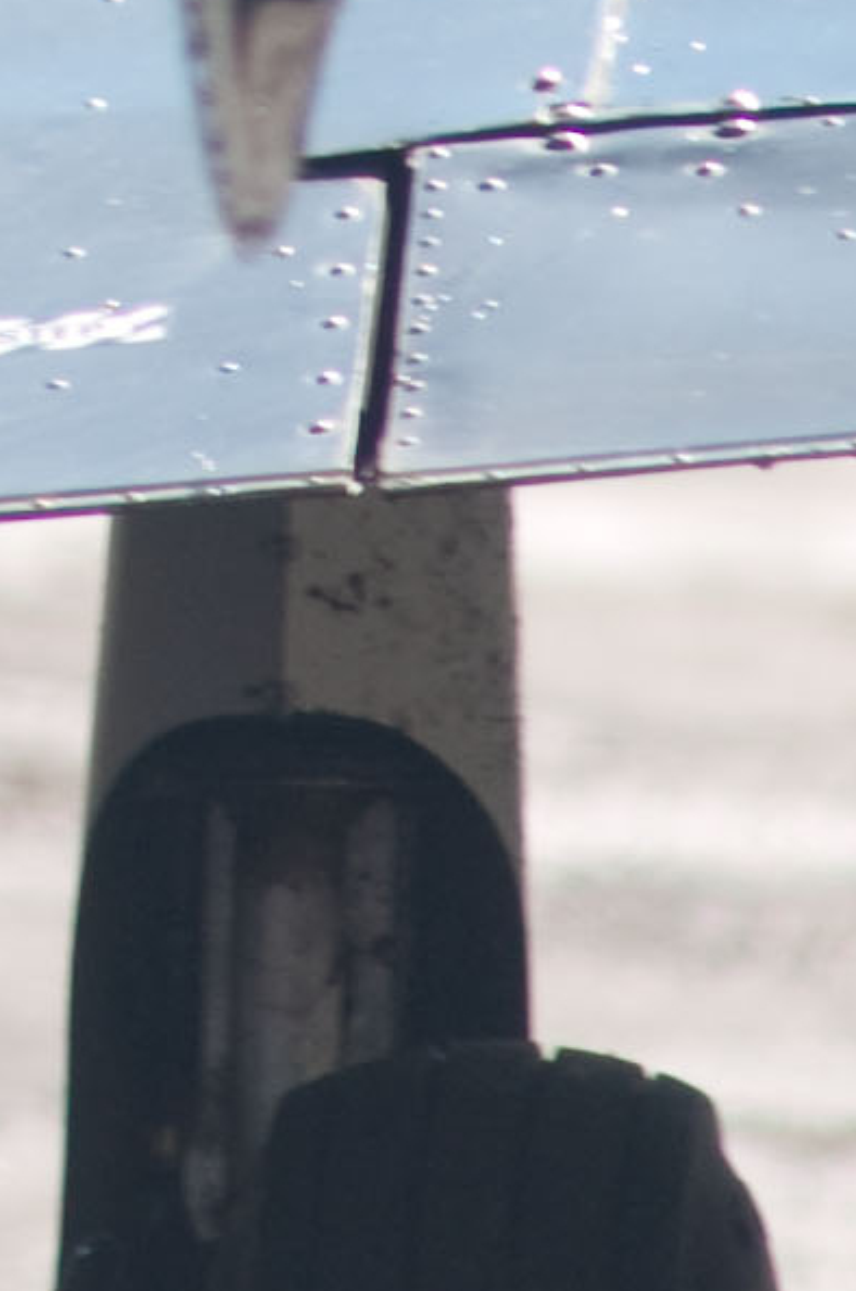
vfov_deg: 0.6
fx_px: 116279
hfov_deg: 0.4
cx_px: -1154
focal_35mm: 3249
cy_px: -2154
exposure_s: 1/250
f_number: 5
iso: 100
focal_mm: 300
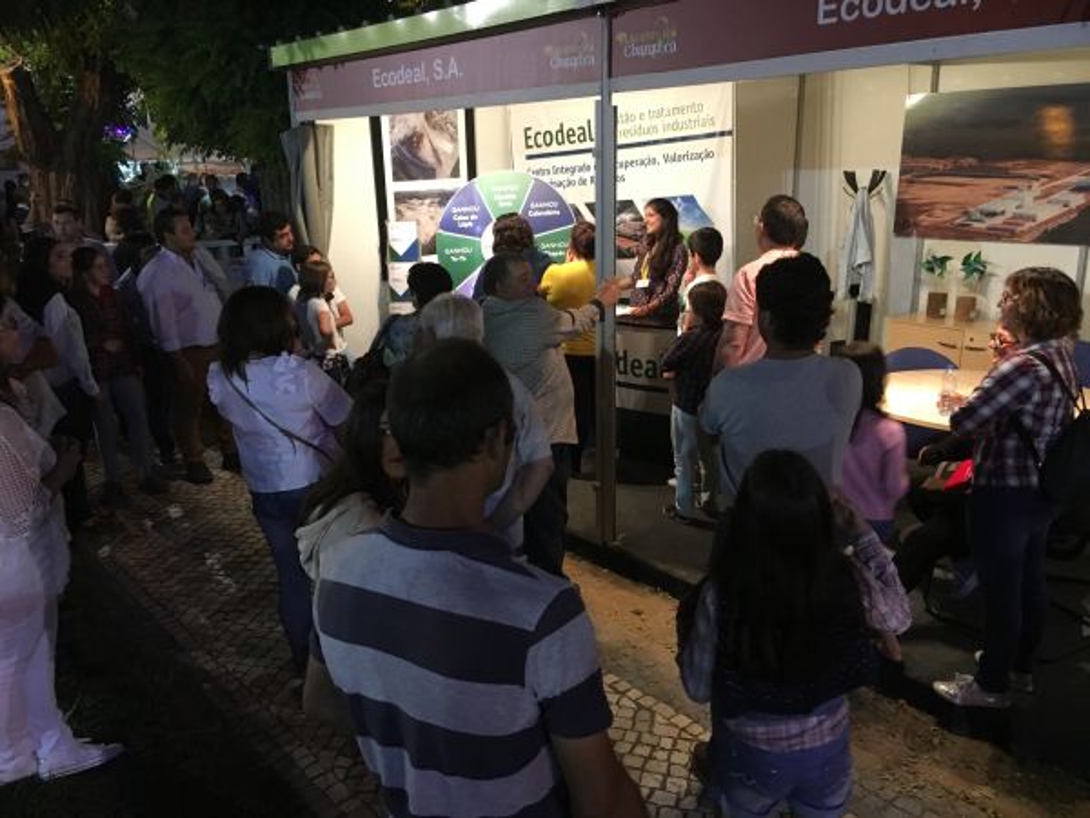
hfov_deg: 61.7
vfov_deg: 48.2
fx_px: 913
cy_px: 409
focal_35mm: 29
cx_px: 545
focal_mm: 4.15
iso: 200
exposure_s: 1/17
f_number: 2.2
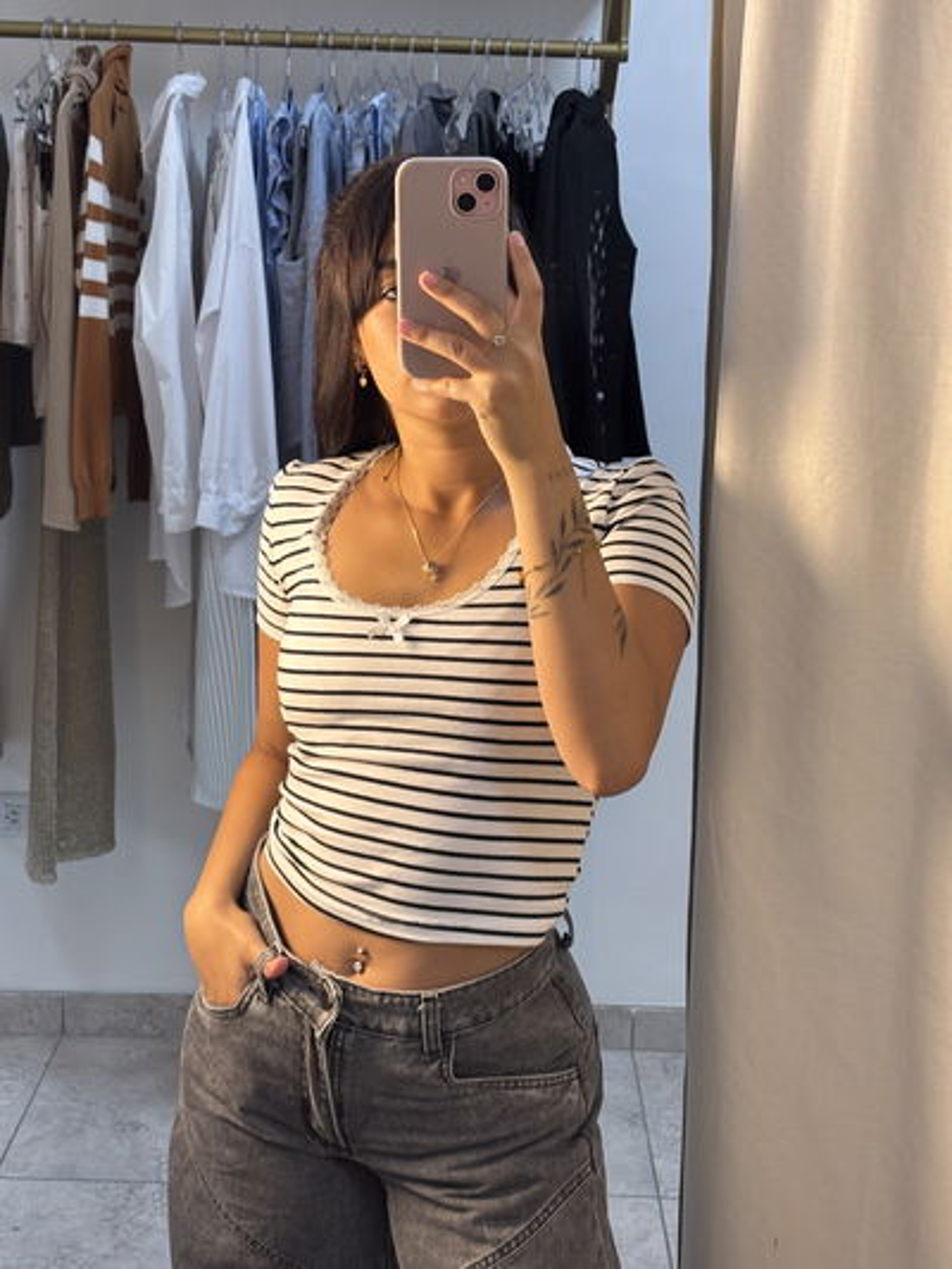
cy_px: 634
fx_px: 1906
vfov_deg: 36.8
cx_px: 476
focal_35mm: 52
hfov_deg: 28.0
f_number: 1.6
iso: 50
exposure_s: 1/50
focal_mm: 5.96
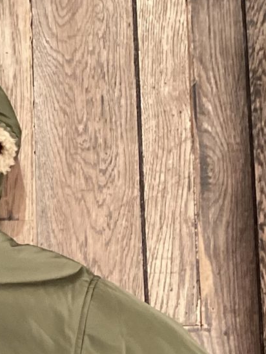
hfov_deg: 14.7
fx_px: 983
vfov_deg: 19.5
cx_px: -93
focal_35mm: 96
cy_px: 397
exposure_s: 1/50
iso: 200
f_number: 2.4
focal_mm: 3.3
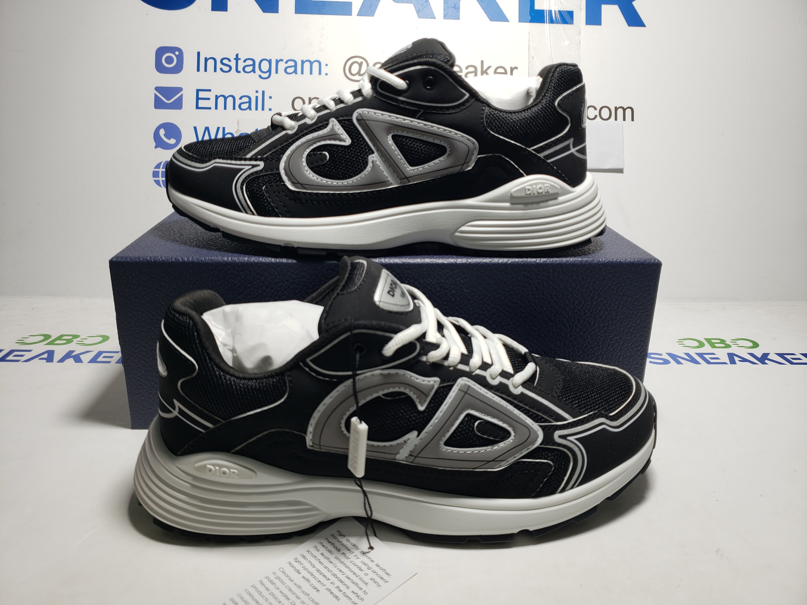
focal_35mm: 26
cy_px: 302
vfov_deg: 53.1
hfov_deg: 67.3
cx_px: 404
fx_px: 606
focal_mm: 4.3
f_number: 1.5
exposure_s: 1/439
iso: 50
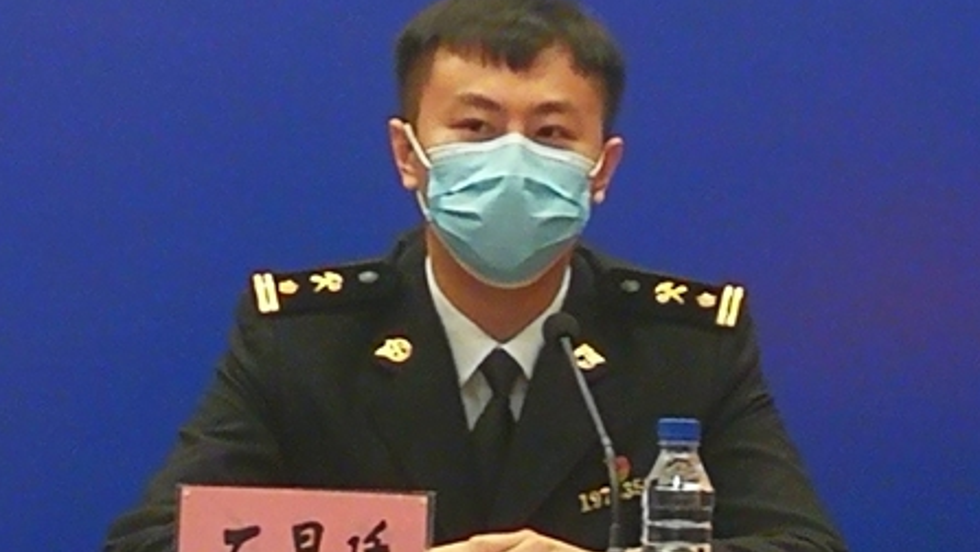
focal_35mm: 296
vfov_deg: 4.1
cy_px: 304
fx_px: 7696
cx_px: 489
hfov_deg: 7.3
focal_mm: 3.95
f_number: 2.2
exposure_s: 1/50
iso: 160
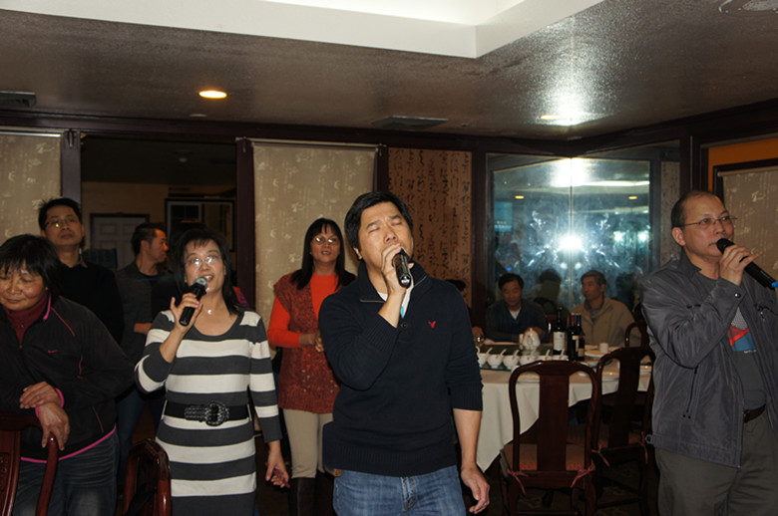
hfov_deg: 53.2
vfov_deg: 36.8
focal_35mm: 36
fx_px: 777
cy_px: 258
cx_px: 389
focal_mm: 24
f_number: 4
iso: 200
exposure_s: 1/60
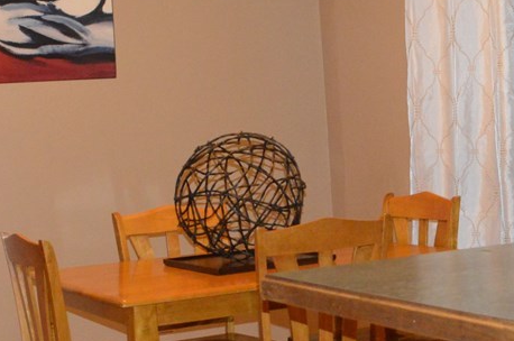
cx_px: 245
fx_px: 1625
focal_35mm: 114
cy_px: 159
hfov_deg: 18.0
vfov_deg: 12.0
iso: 3200
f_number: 4.8
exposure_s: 1/60
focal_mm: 32
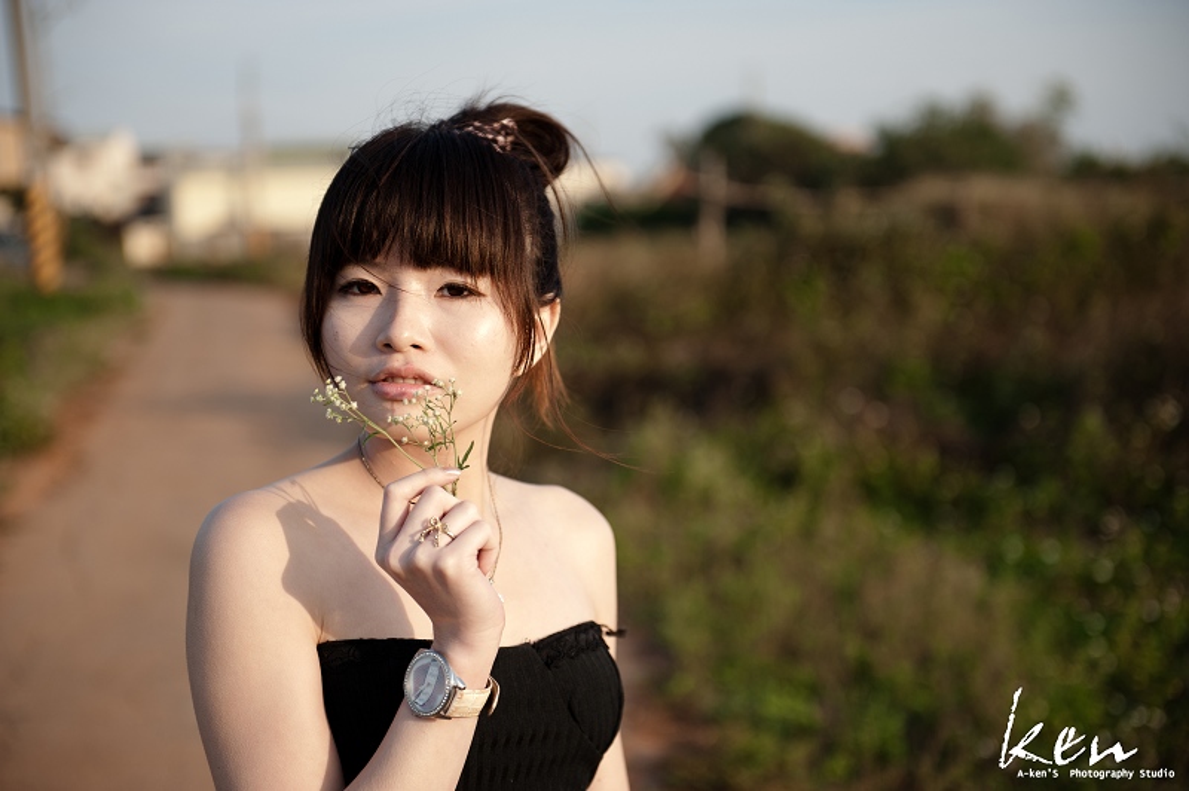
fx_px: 2310
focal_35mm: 70
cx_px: 594
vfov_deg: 19.4
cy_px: 396
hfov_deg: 28.9
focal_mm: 70
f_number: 2.8
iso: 100
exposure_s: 1/640
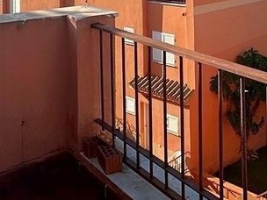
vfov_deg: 22.0
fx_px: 455
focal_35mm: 59
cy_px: -68
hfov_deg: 32.7
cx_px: 146
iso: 40
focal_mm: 2.22
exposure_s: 1/3731
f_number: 2.2
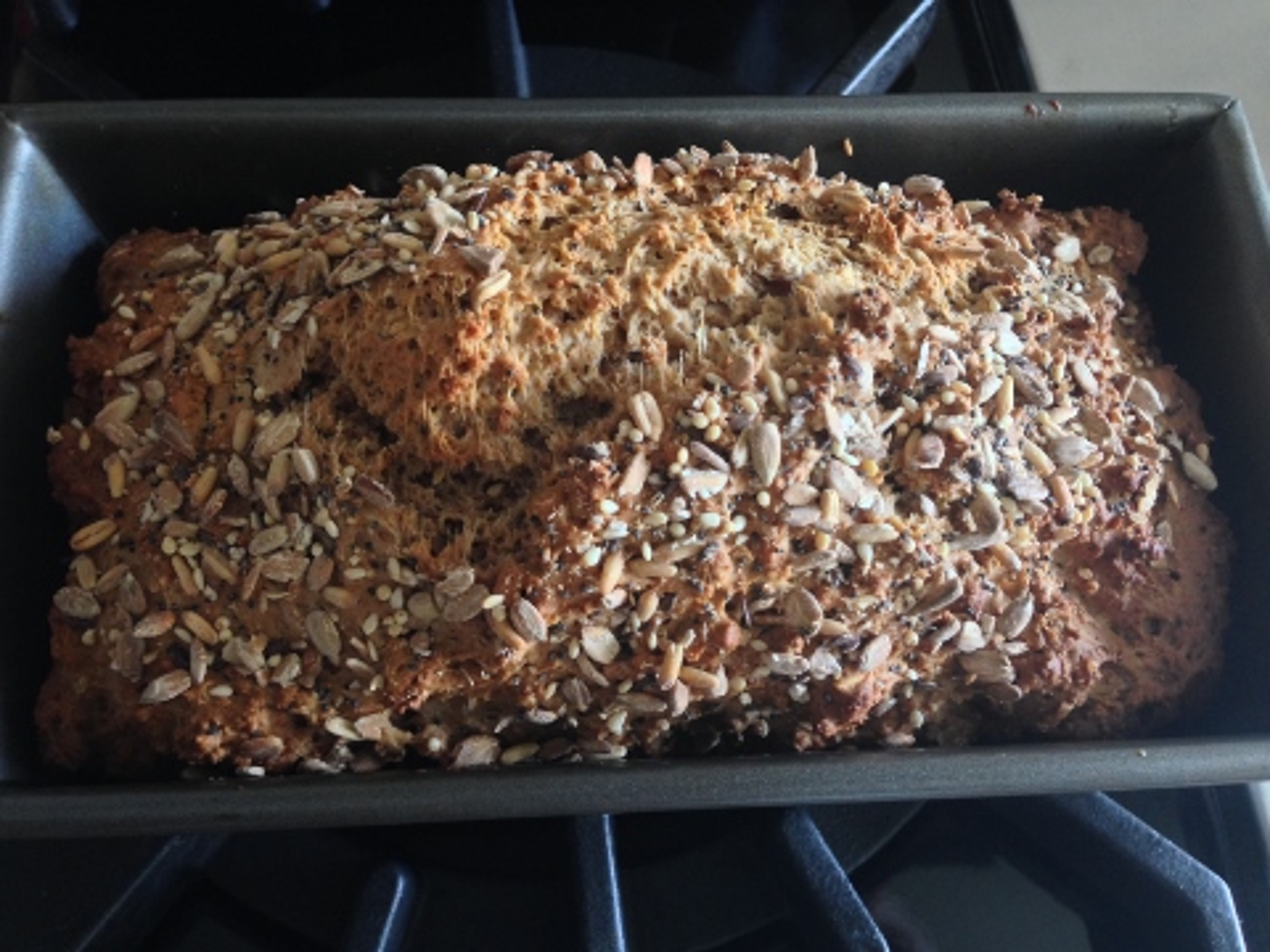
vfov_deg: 42.9
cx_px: 635
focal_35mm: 33
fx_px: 1211
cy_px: 476
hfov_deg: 55.4
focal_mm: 4.12
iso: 125
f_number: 2.4
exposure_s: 1/20
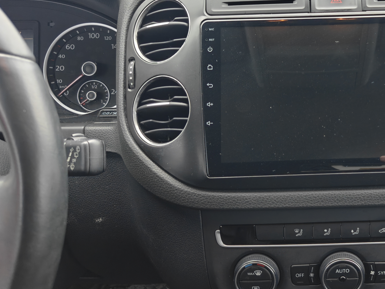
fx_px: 456
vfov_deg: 35.0
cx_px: 328
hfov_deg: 42.9
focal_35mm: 41
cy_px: 112
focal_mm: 6.06
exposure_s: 1/279
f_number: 1.6
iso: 320
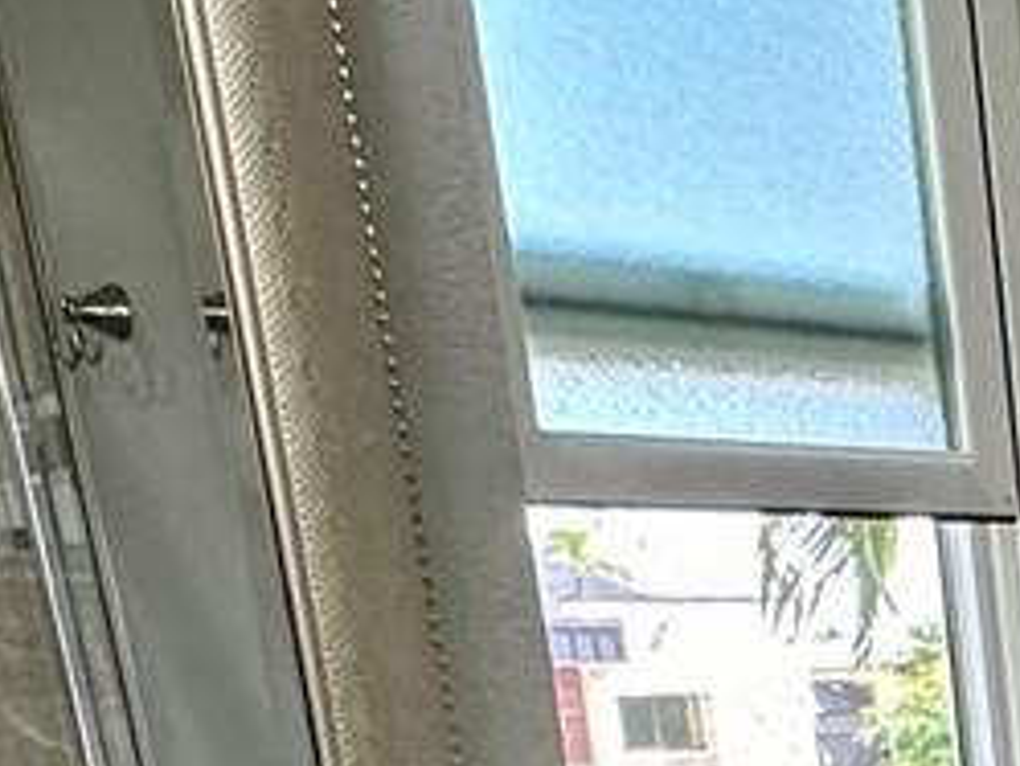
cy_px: 1593
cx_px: 1536
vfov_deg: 13.7
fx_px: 2653
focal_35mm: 90
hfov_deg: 19.1
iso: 125
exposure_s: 1/120
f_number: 2.2
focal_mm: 2.22
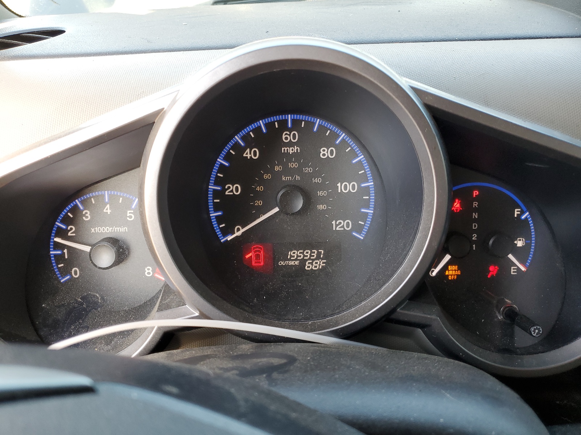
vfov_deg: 53.1
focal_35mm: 26
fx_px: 436
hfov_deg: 67.3
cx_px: 290
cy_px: 218
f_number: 1.5
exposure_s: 1/60.2
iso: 55
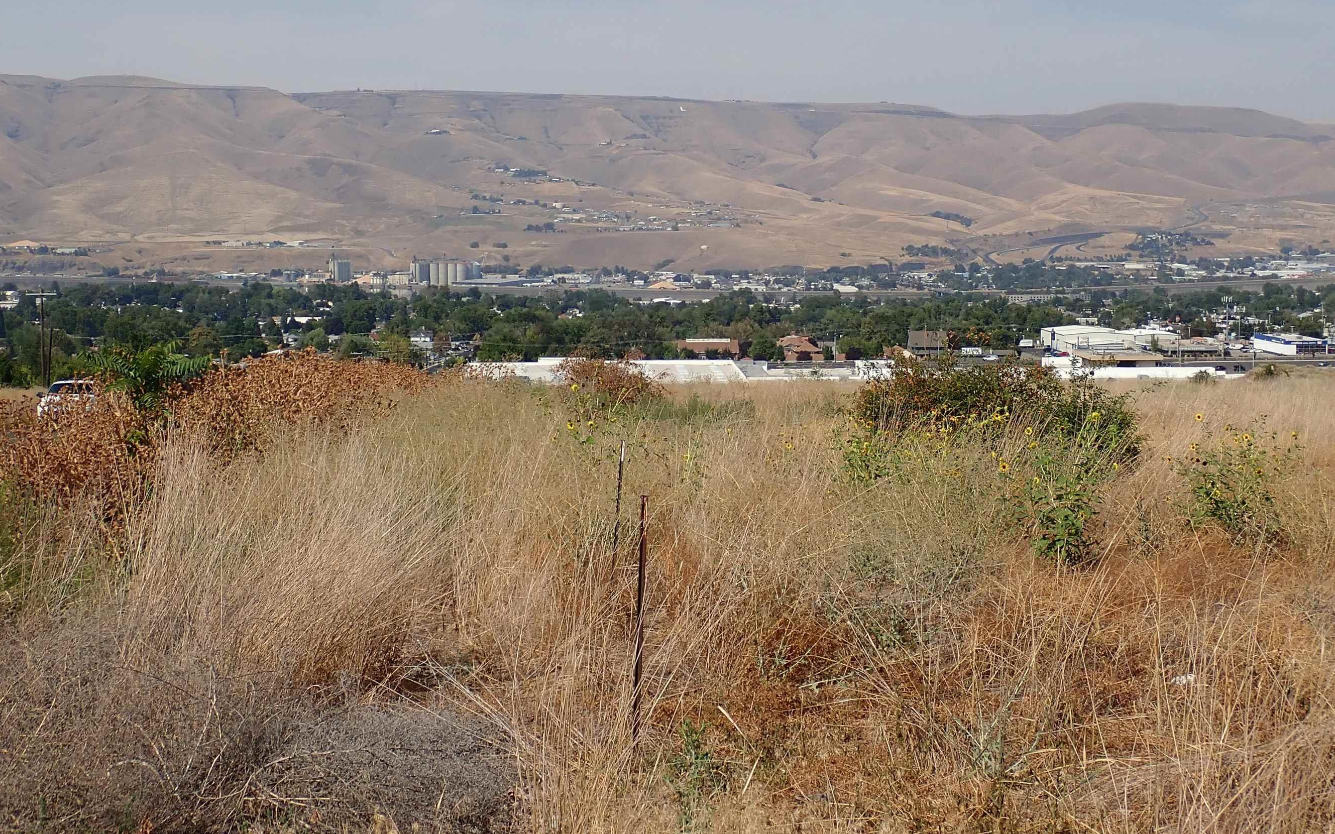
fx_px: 1783
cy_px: 311
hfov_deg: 41.0
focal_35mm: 49
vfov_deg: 26.3
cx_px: 703
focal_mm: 7.34
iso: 100
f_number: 11
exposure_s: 1/160
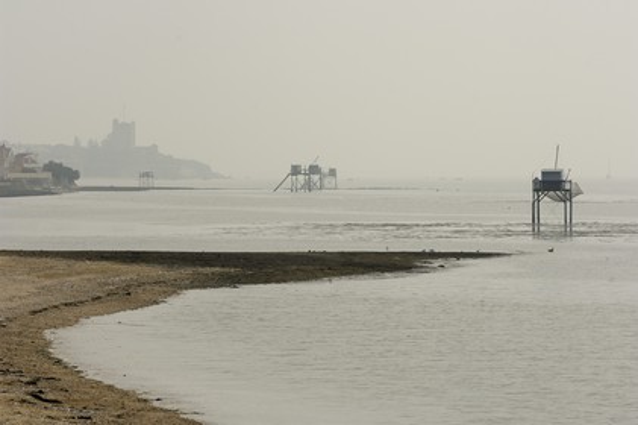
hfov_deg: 11.4
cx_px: 319
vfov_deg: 7.6
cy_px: 212
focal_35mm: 180
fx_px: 3187
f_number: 7.6
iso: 100
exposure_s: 1/400
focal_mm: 120
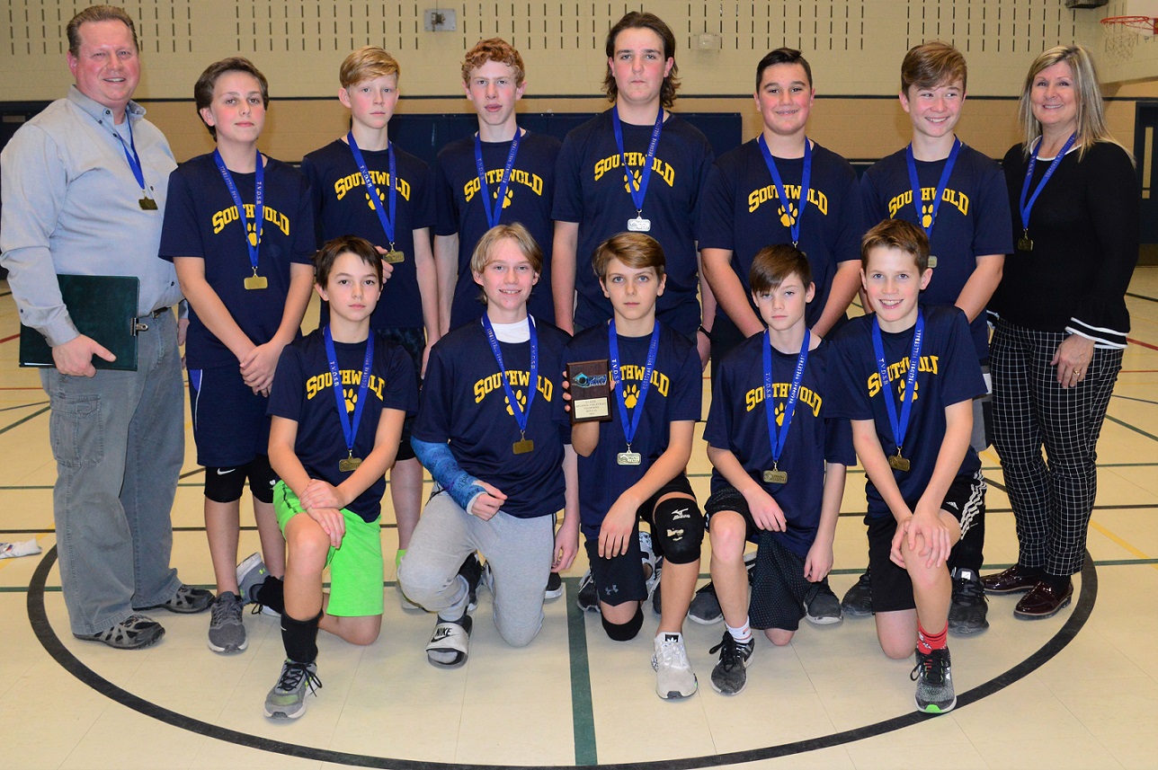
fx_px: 964
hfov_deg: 62.0
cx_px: 579
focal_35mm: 30
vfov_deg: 43.6
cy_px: 385
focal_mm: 20
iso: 1400
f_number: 5
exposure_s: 1/125
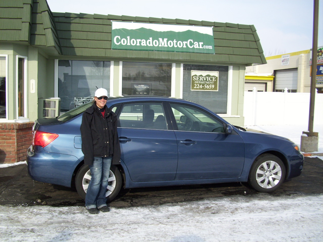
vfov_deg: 41.8
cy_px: 121
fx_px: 317
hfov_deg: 54.0
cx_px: 162
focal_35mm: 34
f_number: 5.6
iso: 80
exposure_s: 1/320
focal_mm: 5.7
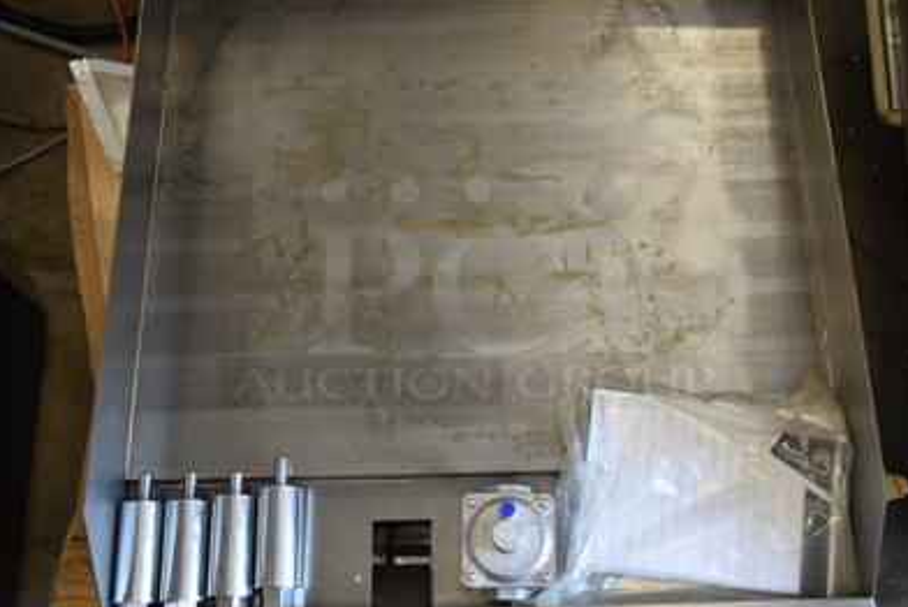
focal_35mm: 42
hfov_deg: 46.4
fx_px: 1060
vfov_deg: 31.9
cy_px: 285
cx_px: 477
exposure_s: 1/30
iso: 220
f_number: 3.5
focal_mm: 18
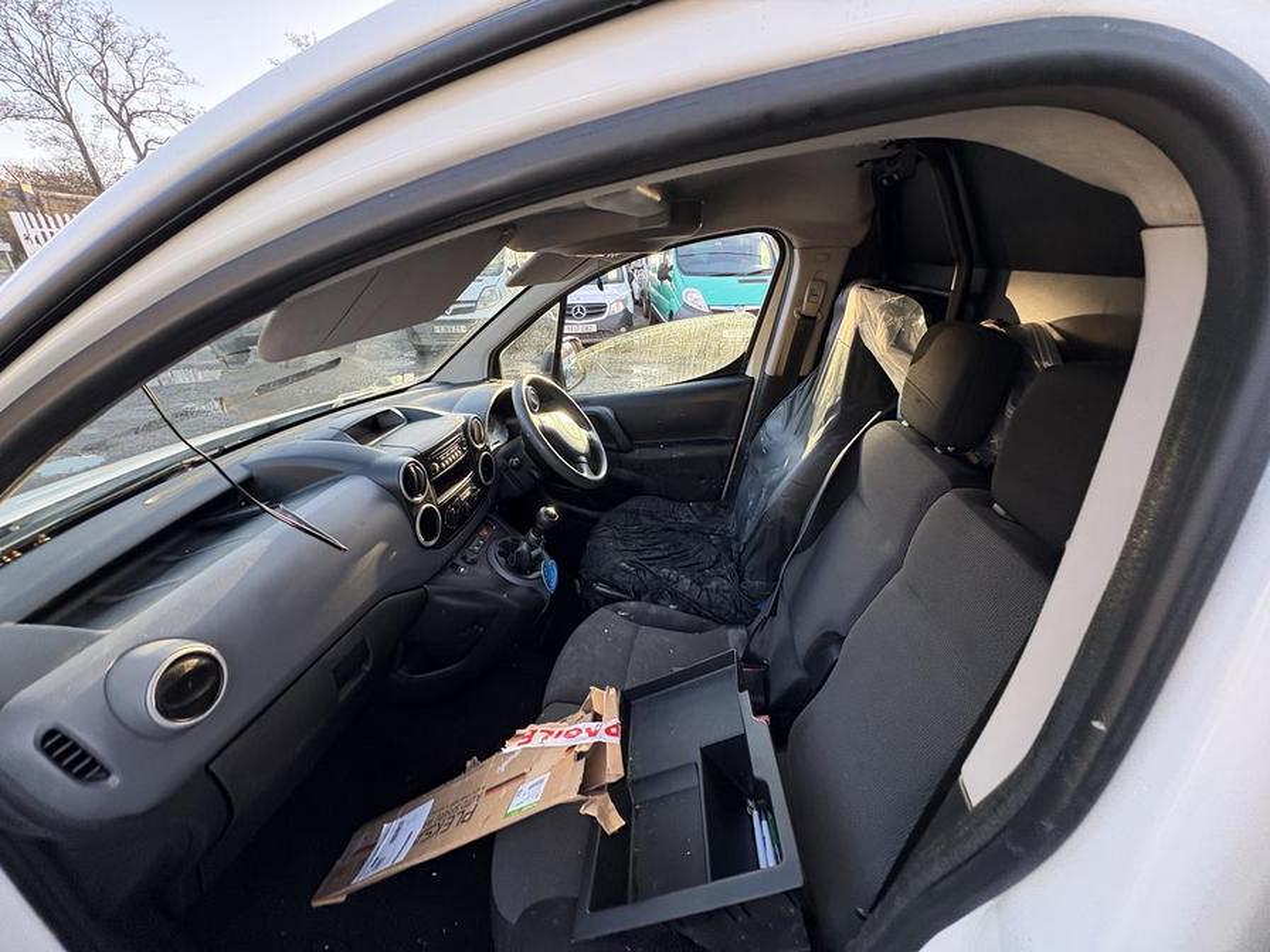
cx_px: 635
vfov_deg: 85.7
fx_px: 514
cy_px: 476
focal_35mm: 14
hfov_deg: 102.1
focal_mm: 2.22
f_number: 2.2
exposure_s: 1/107
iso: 125
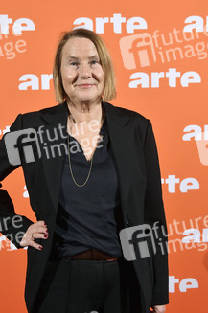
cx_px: 81
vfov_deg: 40.2
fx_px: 426
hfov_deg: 27.4
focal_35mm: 49
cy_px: 190
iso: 2000
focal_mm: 40
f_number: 5.6
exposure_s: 1/160
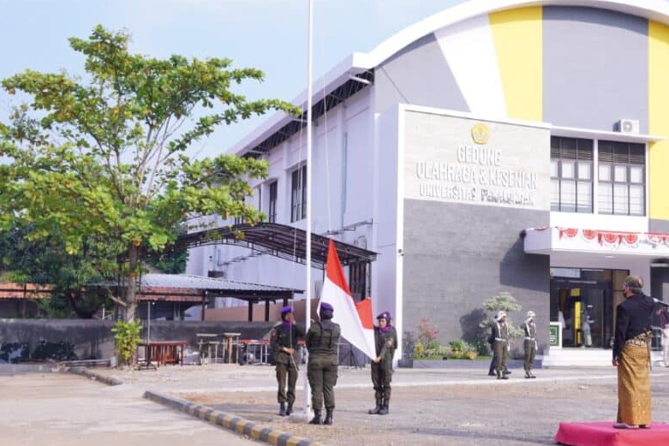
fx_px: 1097
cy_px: 212
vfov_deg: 23.0
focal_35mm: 59
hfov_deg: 33.7
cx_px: 433
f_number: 6.3
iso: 100
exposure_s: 1/200
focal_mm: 30
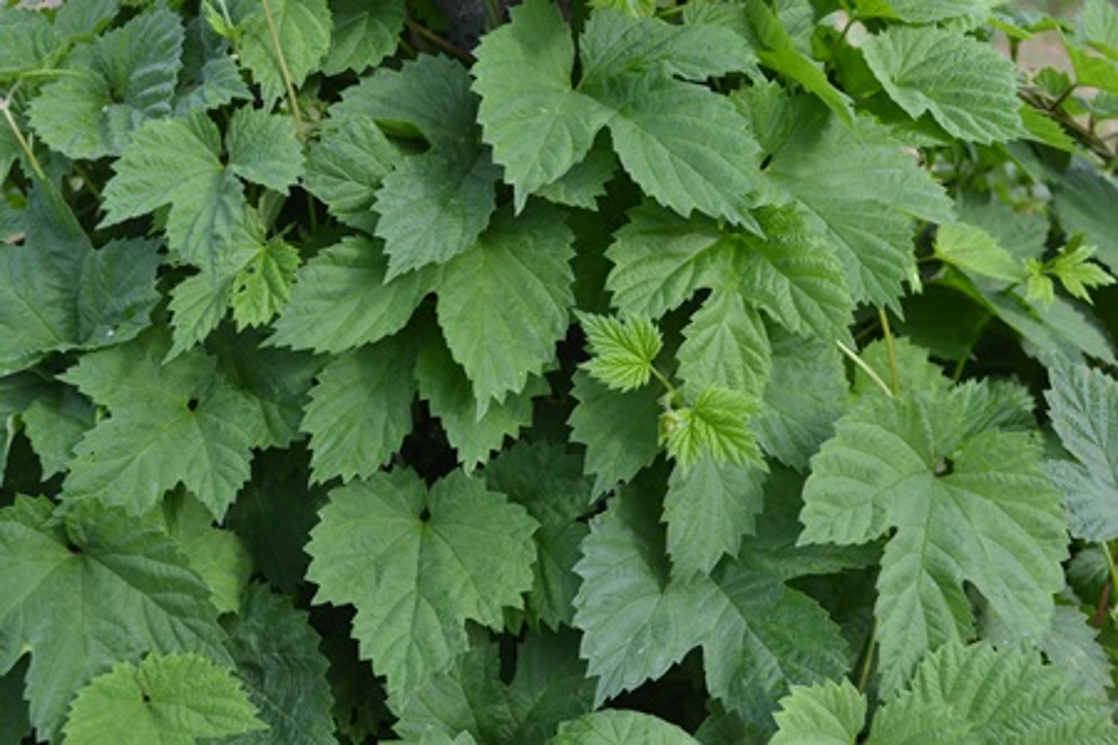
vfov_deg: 28.1
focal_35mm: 48
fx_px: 1491
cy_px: 372
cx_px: 559
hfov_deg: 41.1
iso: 110
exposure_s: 1/125
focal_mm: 32
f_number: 5.6
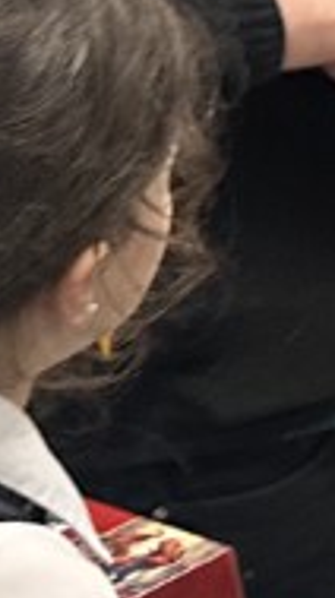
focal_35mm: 199
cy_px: -38
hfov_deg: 4.7
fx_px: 3150
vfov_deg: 10.7
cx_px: 1861
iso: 160
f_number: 1.78
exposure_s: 1/49
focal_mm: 6.86
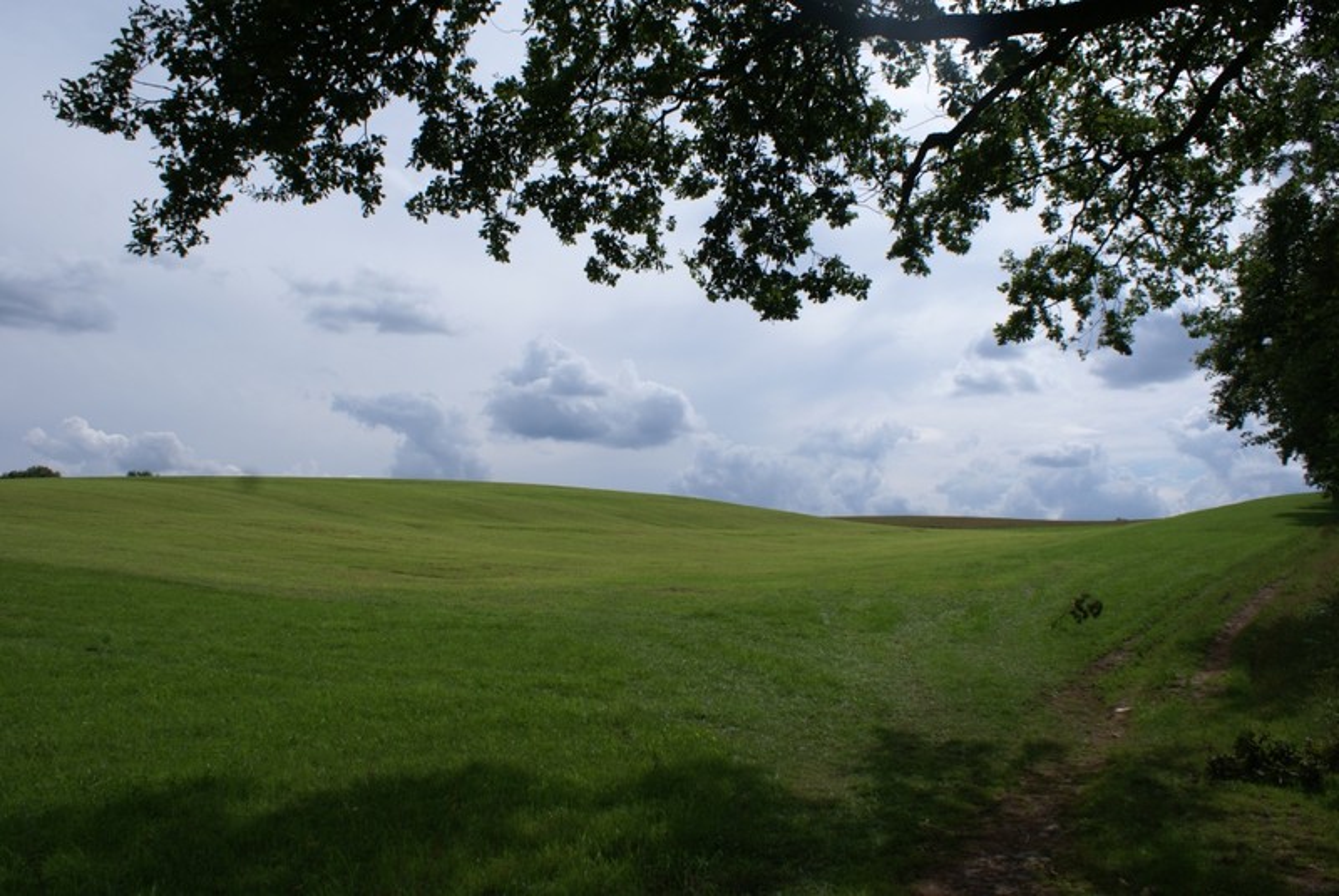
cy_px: 448
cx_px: 670
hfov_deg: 67.3
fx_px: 1005
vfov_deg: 48.0
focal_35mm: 27
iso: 100
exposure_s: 1/500
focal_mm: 18
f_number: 10
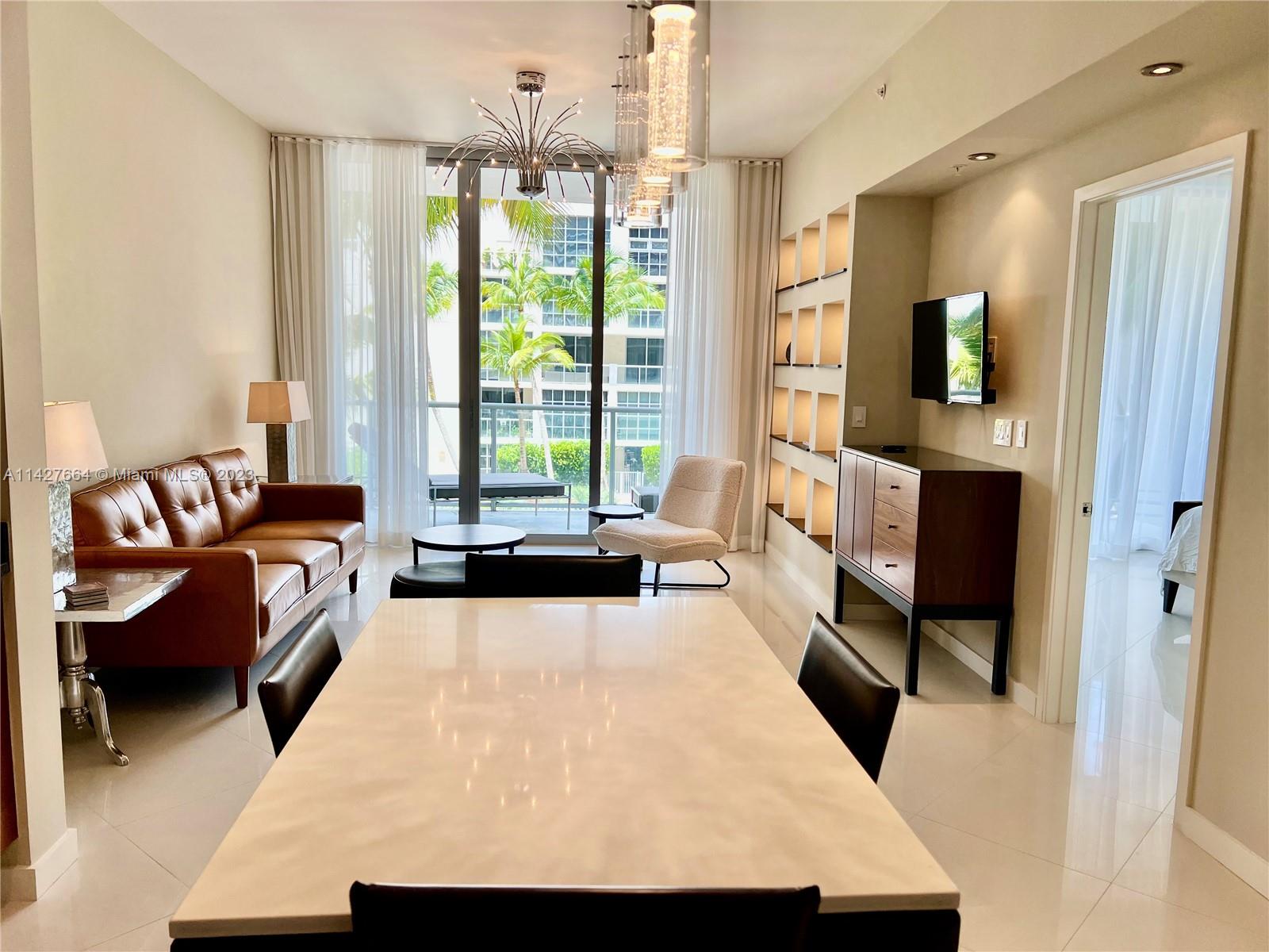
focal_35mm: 26
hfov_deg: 67.3
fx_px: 953
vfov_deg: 53.1
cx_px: 634
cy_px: 476
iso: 50
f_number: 1.5
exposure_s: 1/302
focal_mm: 5.7
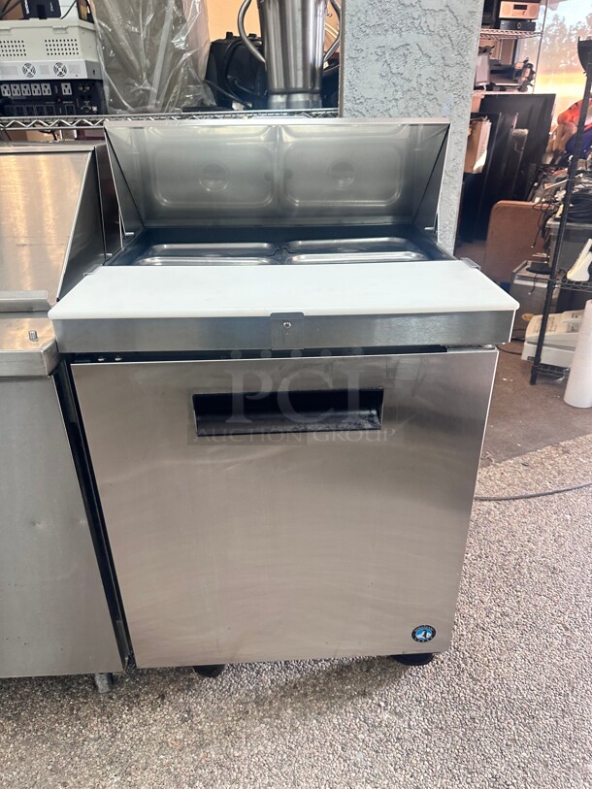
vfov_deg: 71.6
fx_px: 547
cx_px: 296
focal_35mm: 24
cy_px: 394
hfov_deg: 56.8
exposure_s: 1/94
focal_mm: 6.86
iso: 250
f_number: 1.78
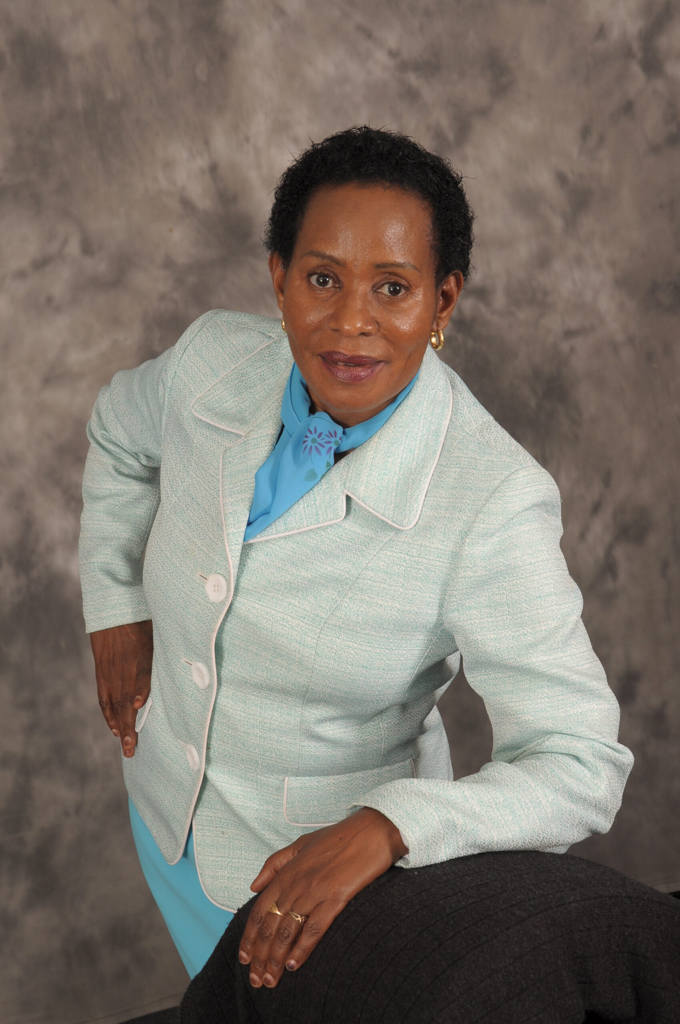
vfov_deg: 33.4
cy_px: 512
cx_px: 340
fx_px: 1704
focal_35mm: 60
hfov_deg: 22.6
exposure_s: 1/100
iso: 200
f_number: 8
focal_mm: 40
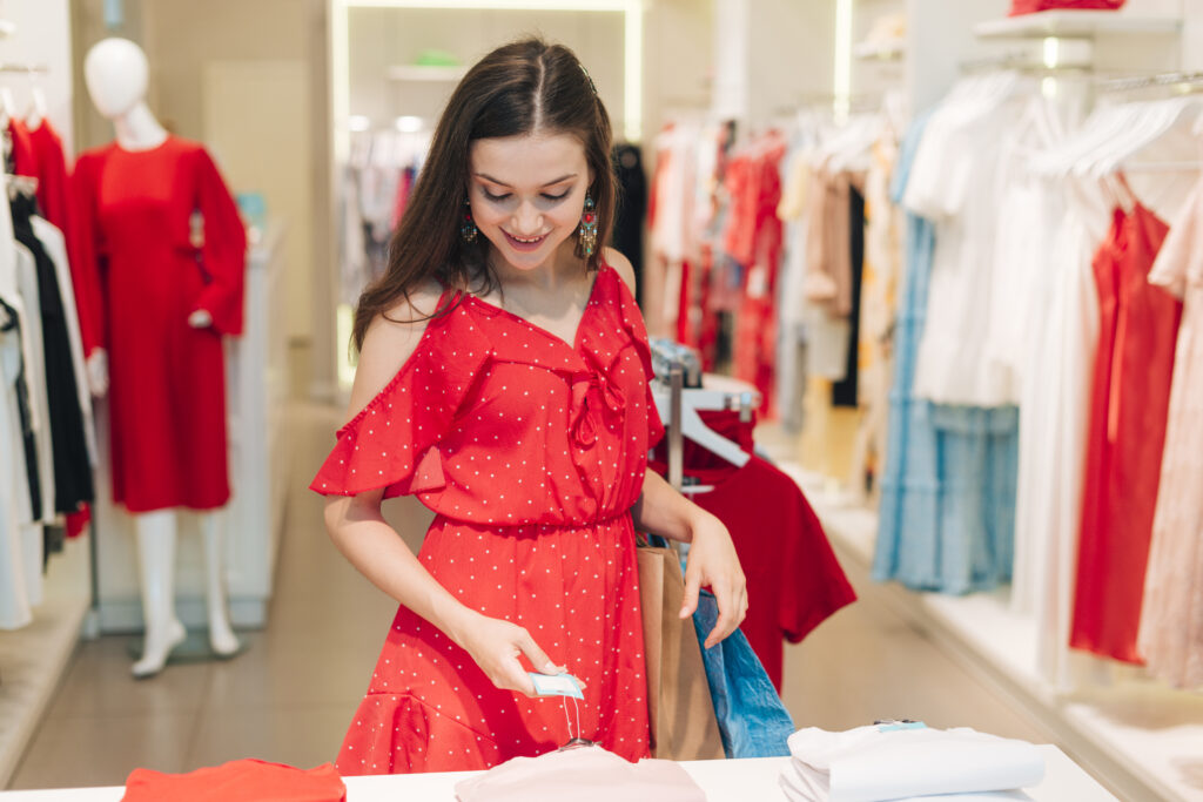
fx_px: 1671
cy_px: 401
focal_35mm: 50
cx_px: 602
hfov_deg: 39.6
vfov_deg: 27.0
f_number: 2.5
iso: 400
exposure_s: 1/640
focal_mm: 50
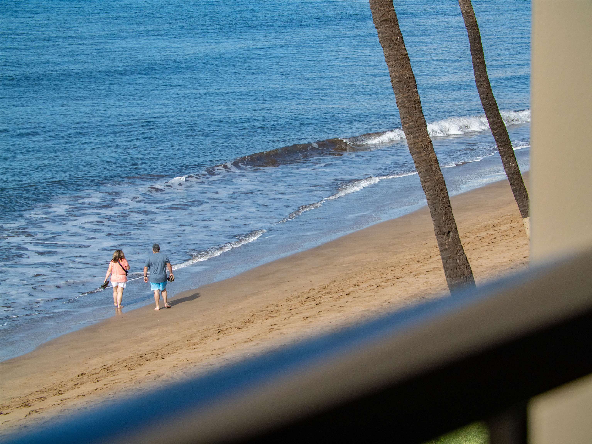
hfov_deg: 14.7
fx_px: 2292
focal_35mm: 134
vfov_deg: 11.1
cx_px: 296
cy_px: 222
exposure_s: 1/800
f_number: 8
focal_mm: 67
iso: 500
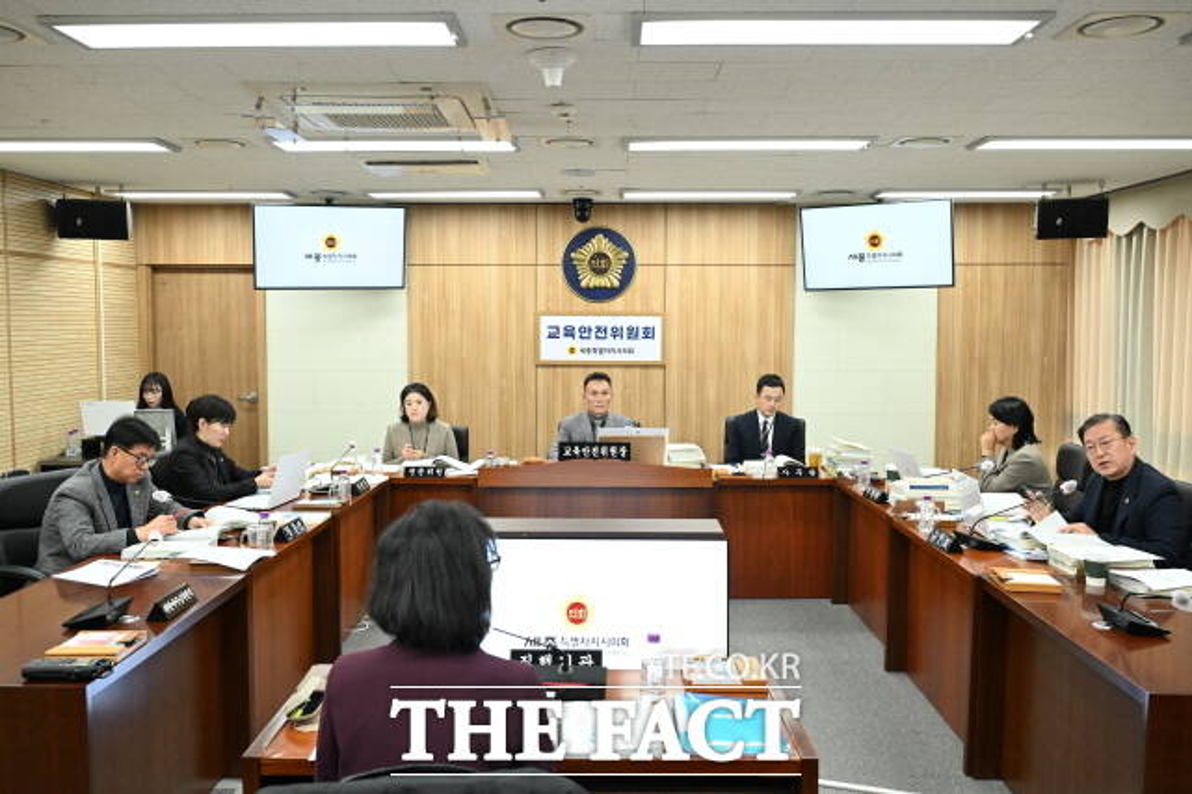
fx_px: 1059
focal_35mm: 32
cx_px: 596
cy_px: 397
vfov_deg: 41.1
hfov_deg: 58.7
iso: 2500
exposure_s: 1/100
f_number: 6.3
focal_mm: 32
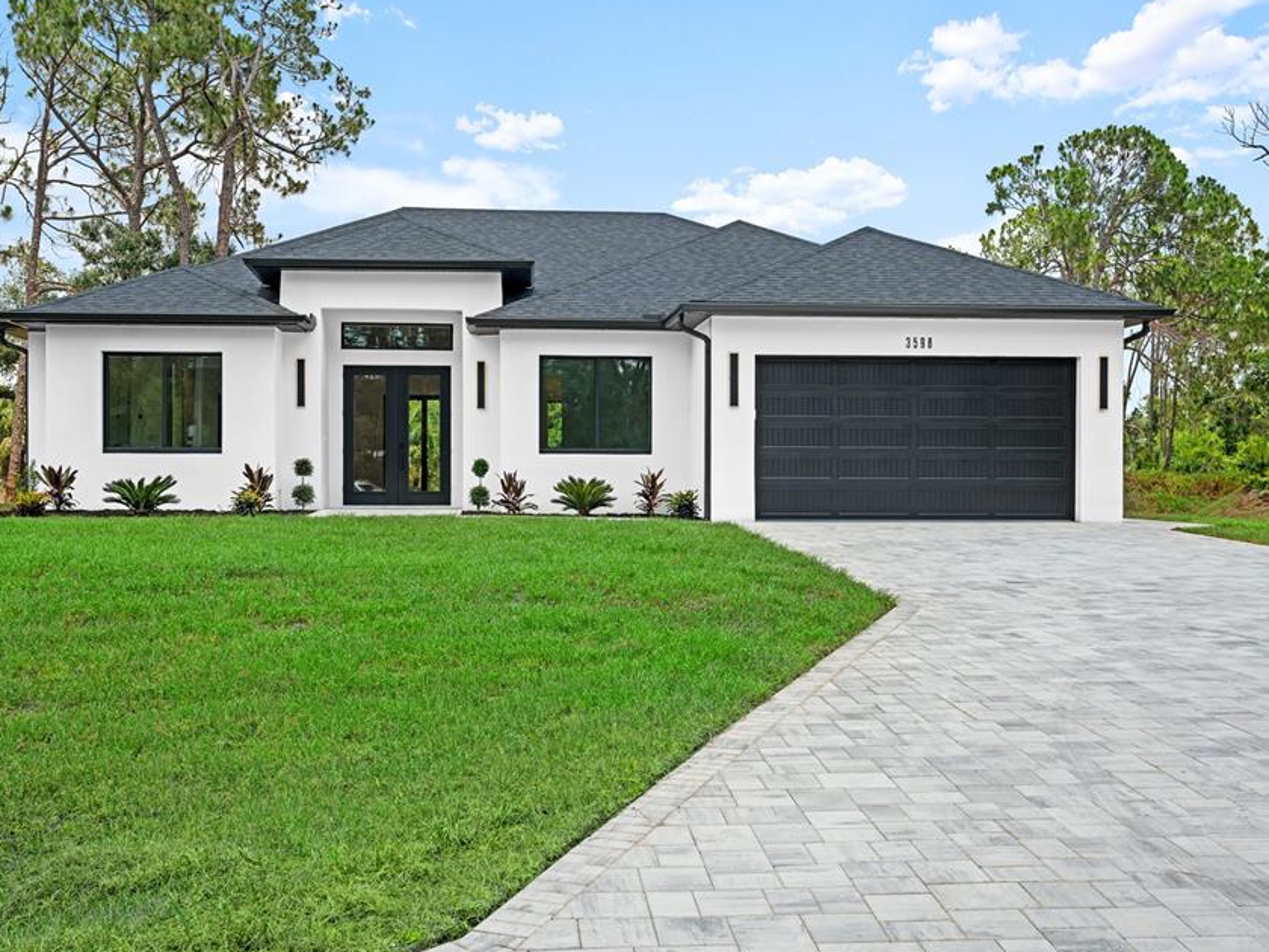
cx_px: 595
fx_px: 1503
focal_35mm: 41
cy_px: 450
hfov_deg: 45.7
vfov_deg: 35.1
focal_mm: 35
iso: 50
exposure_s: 1/125
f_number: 7.1
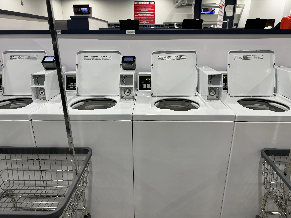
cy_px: 109
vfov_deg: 56.8
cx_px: 146
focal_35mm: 24
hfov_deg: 71.6
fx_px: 202
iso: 125
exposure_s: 1/120
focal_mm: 6.86
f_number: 1.78
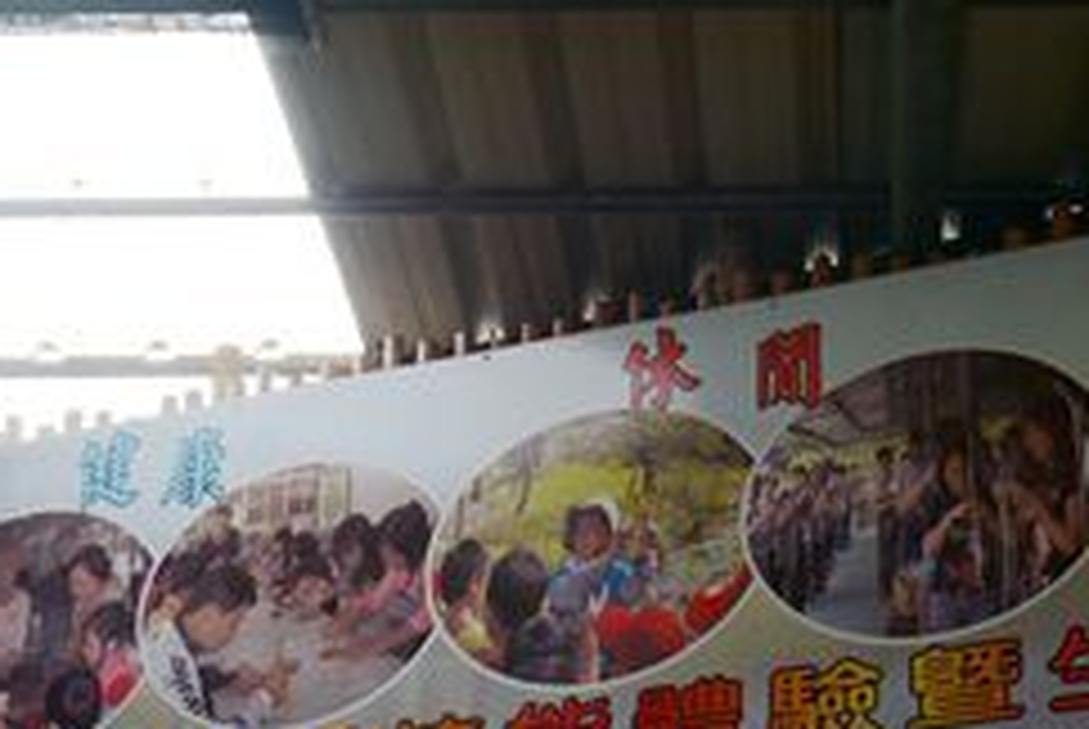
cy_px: 392
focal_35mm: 93
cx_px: 882
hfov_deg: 21.6
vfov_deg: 14.7
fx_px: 2817
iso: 100
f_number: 5.6
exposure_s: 1/100
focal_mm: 30
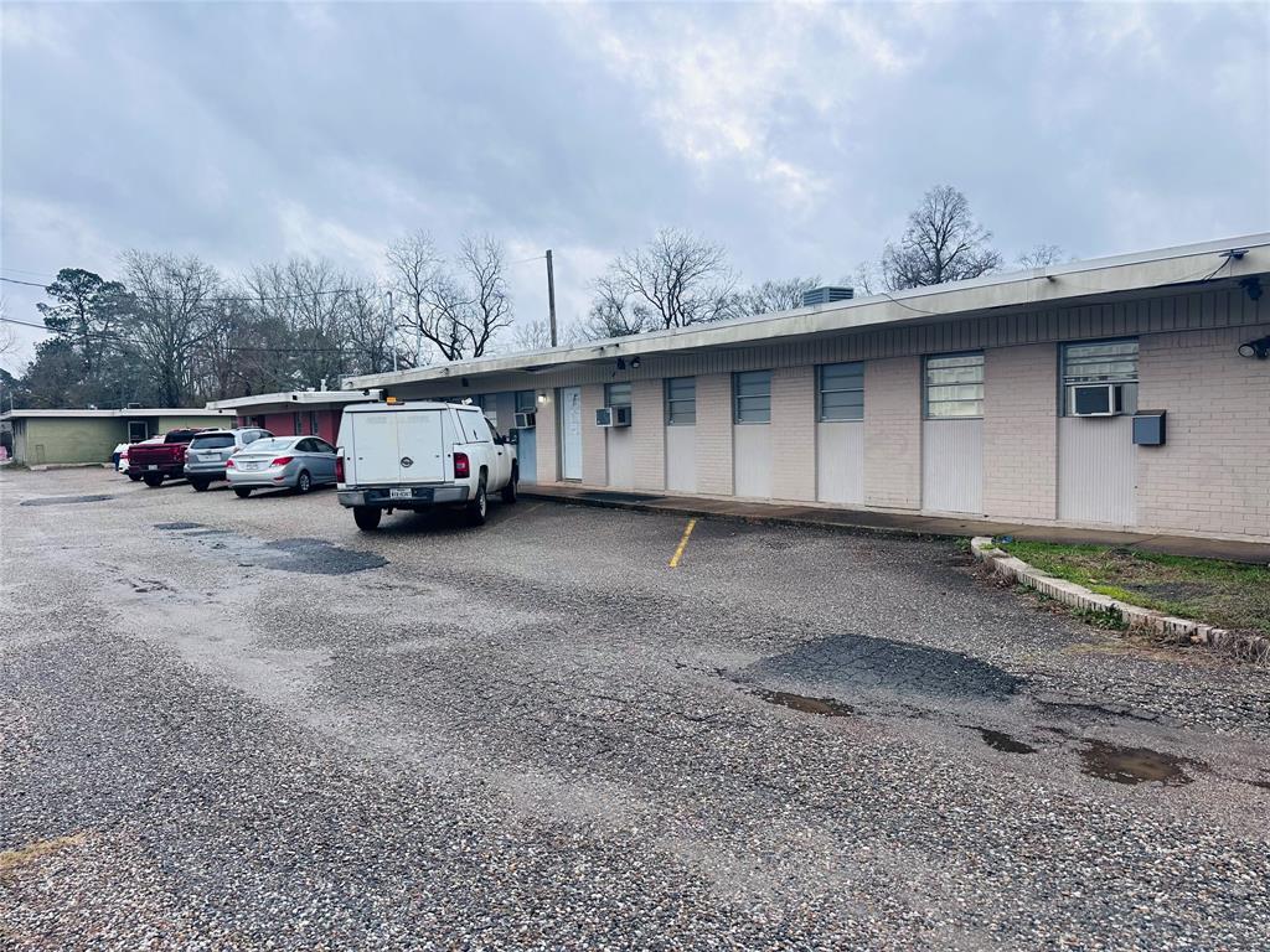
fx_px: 881
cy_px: 476
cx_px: 635
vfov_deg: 56.8
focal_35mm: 24
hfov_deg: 71.6
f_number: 1.78
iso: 80
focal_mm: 6.86
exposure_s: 1/999
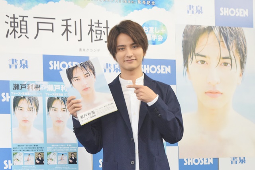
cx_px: 128
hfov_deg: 31.9
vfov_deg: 21.6
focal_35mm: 63
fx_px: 446
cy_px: 85
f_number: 5.6
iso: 1600
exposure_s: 1/200
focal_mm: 42
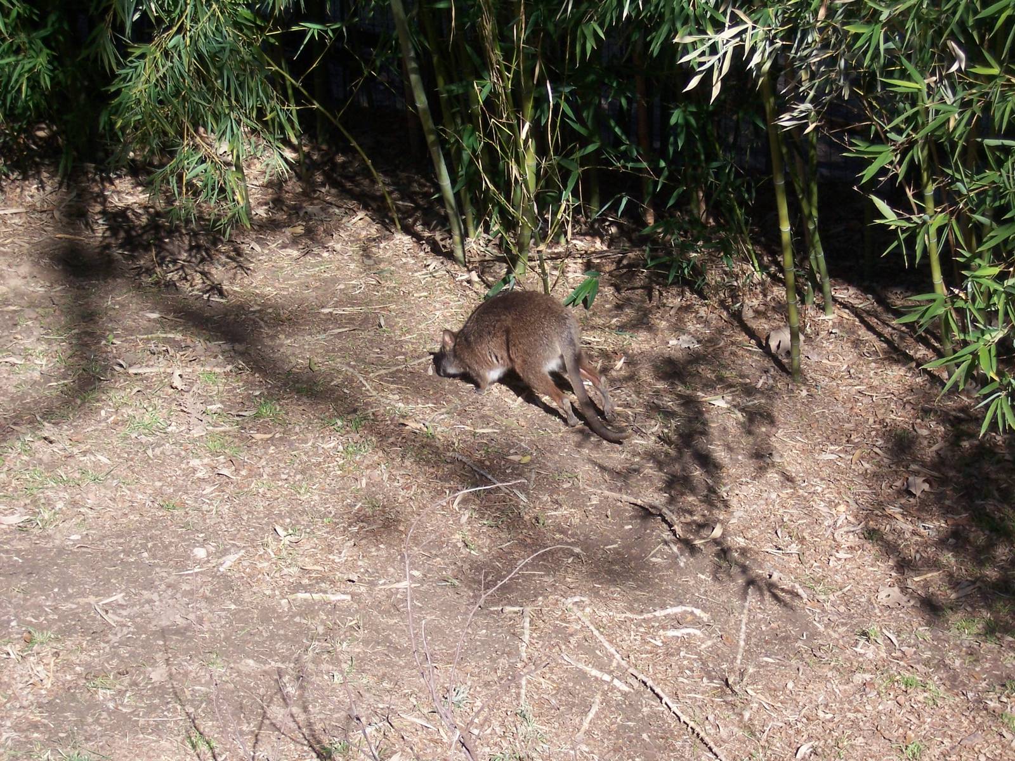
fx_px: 3167
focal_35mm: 108
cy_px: 380
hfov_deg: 18.2
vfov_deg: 13.7
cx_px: 508
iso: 80
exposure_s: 1/250
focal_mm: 18
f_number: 5.6
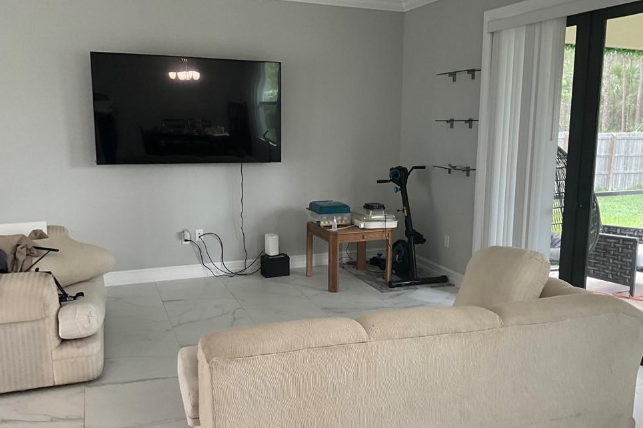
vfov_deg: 41.1
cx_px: 334
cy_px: 215
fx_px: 571
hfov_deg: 58.7
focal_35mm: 32
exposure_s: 1/60
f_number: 1.8
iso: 125
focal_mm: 3
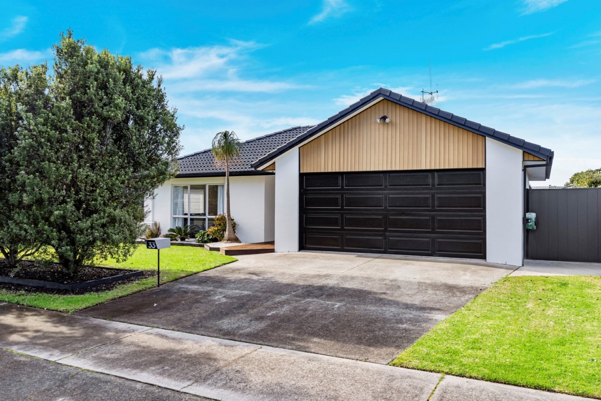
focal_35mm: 27
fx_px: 451
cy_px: 200
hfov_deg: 67.4
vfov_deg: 47.9
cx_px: 300
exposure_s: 1/1000
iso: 100
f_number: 2.8
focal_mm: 18
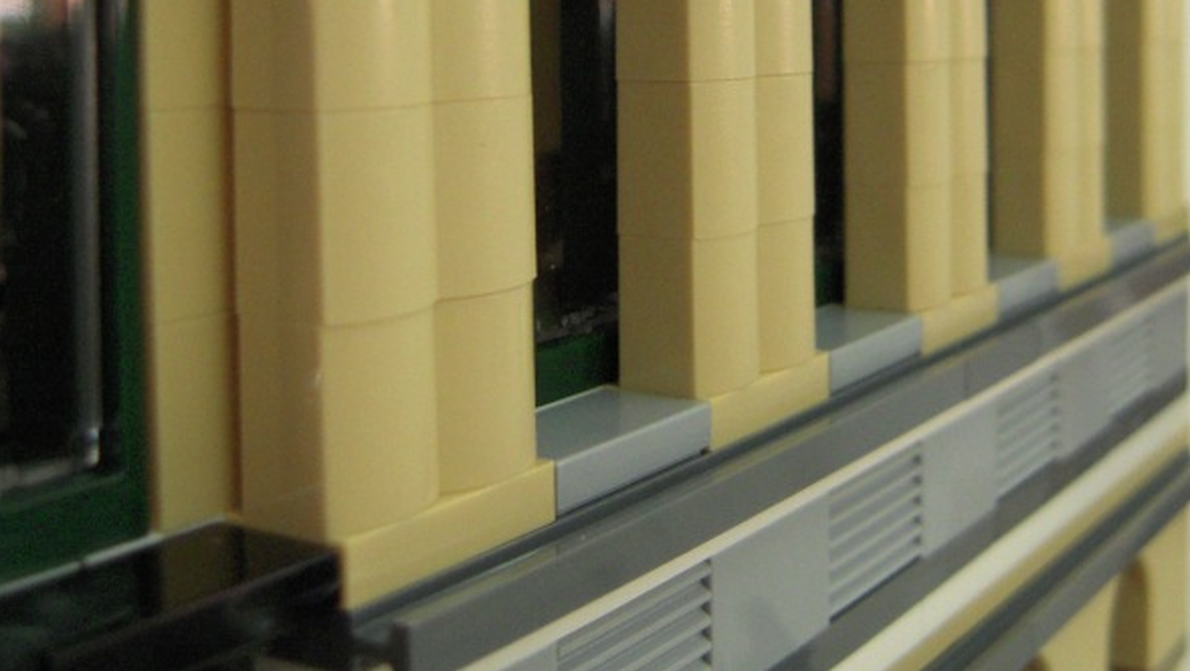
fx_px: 1673
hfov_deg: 39.0
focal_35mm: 53
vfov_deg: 22.0
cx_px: 703
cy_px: 44
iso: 400
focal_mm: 5
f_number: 2.7
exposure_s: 1/60
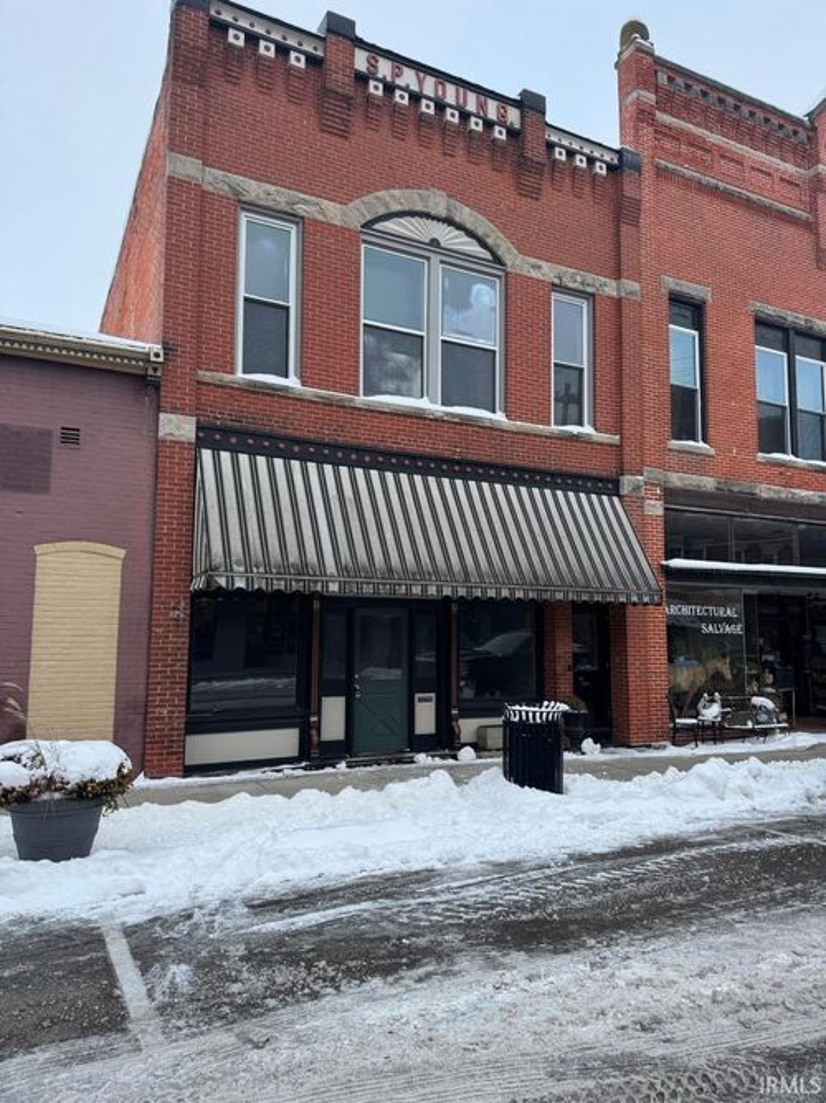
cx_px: 413
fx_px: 764
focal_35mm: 24
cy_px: 552
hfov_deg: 56.8
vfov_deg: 71.6
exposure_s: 1/121
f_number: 1.78
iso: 80
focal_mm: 6.76
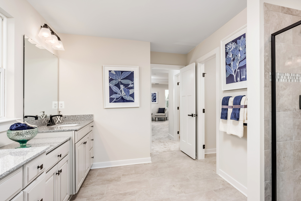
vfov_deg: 61.9
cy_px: 105
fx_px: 167
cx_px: 173
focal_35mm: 20
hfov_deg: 83.4
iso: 200
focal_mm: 17
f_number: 8
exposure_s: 1/250
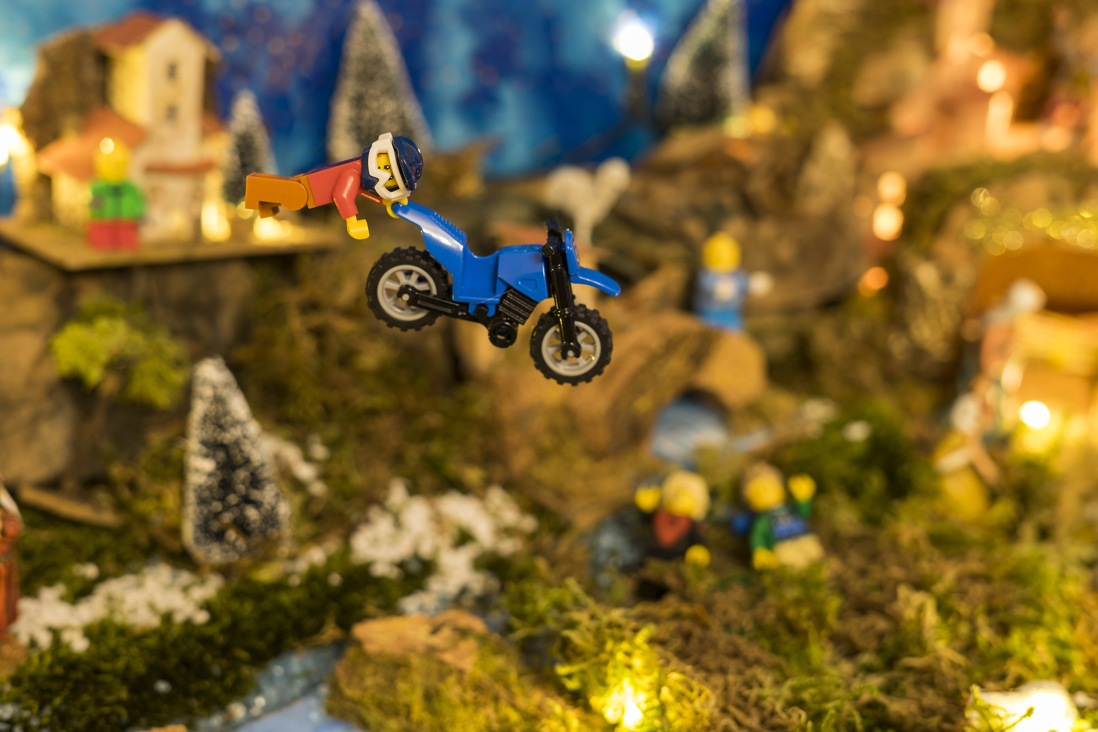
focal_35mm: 50
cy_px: 366
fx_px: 1525
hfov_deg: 39.6
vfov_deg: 27.0
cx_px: 549
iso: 100
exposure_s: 1.6
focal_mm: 50
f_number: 4
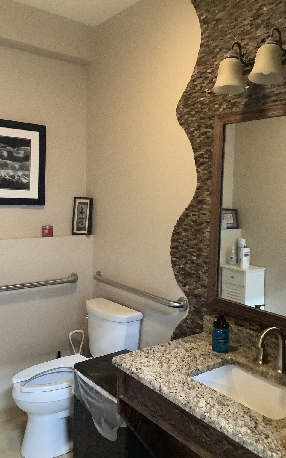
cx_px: 155
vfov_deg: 58.1
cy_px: 228
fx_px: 411
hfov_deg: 38.3
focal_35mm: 33
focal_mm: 3.3
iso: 500
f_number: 2.4
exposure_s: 1/30
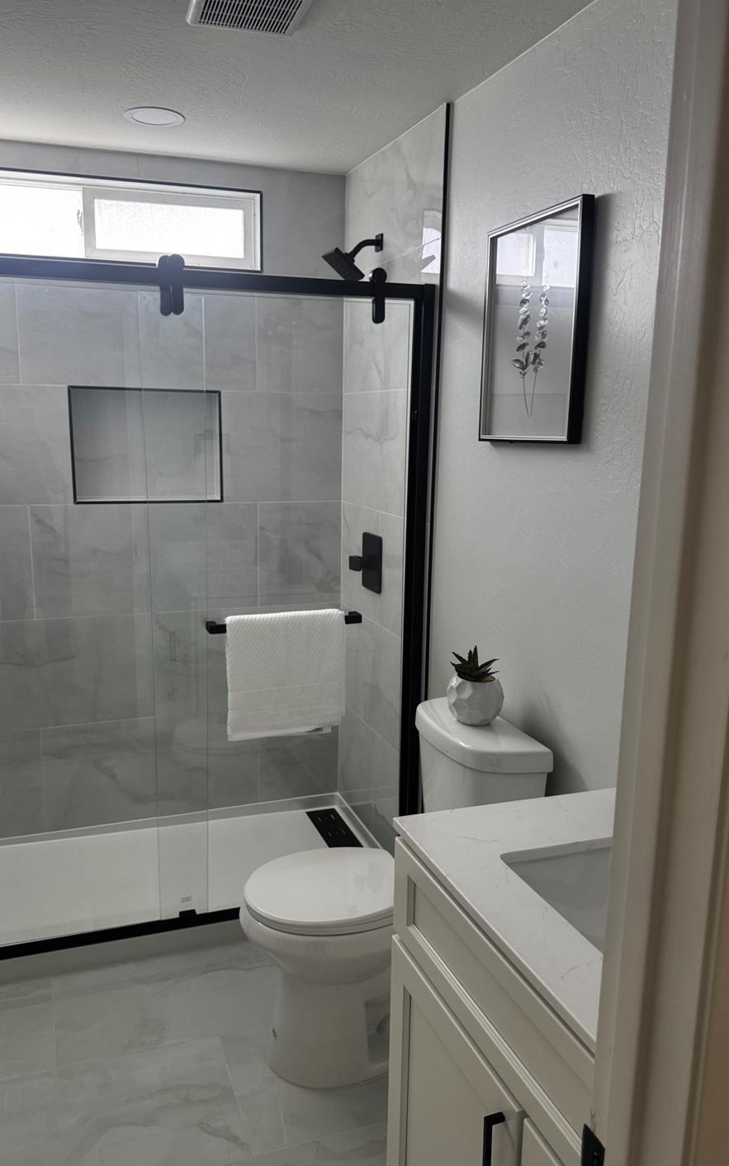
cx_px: 332
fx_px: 858
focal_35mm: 27
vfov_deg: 68.4
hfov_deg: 46.0
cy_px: 587
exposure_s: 1/120
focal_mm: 6.76
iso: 100
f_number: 1.78
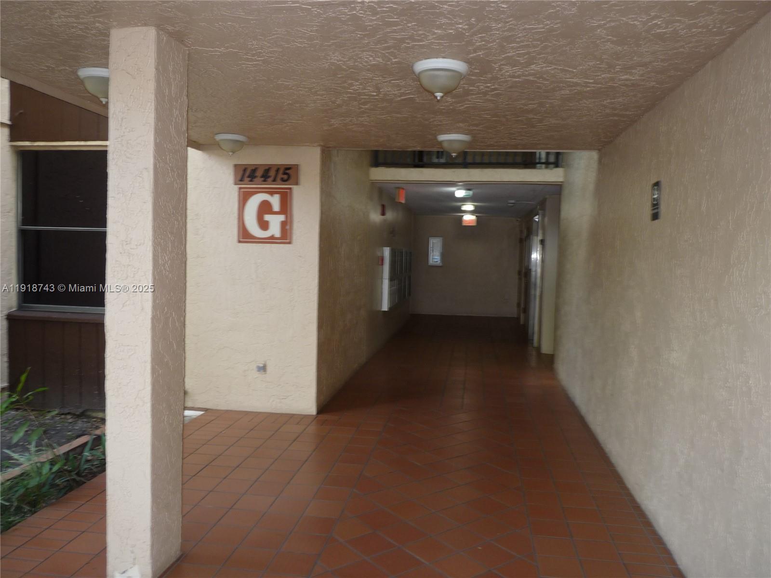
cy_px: 289
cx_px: 386
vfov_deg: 51.4
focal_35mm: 27
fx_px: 601
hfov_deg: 65.3
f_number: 2.8
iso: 100
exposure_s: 1/30
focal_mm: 4.8
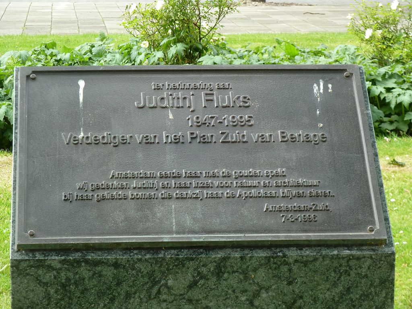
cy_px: 154
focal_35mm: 119
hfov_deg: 16.6
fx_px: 1416
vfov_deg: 12.5
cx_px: 206
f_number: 4.4
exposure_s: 1/50
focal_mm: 19.5
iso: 100
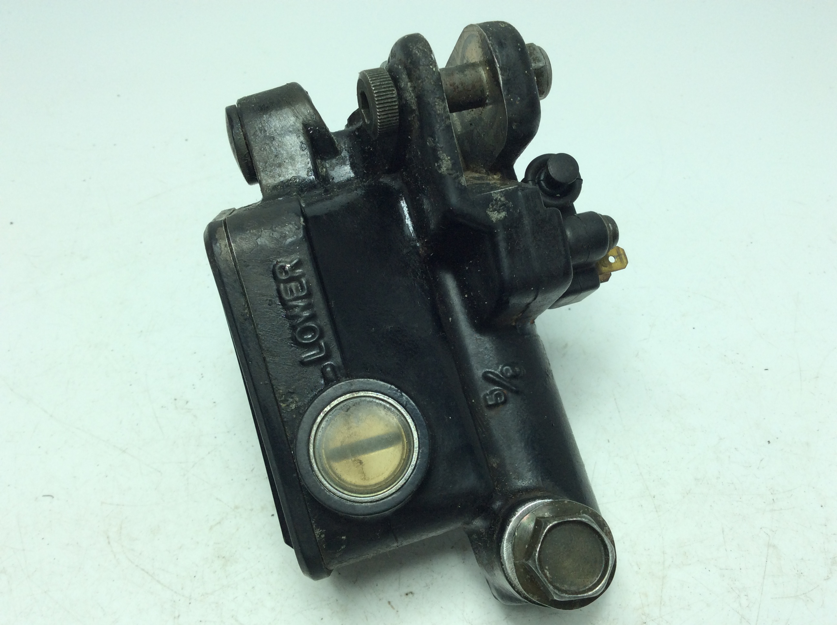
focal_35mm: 32
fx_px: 773
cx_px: 418
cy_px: 312
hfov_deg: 56.9
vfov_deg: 44.1
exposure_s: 1/342
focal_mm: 3.3
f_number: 2.4
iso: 32
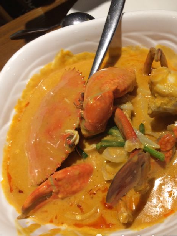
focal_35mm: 33
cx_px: 88
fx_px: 225
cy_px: 129
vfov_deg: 55.3
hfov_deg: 42.9
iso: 100
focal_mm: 4.15
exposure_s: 1/33
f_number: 2.2
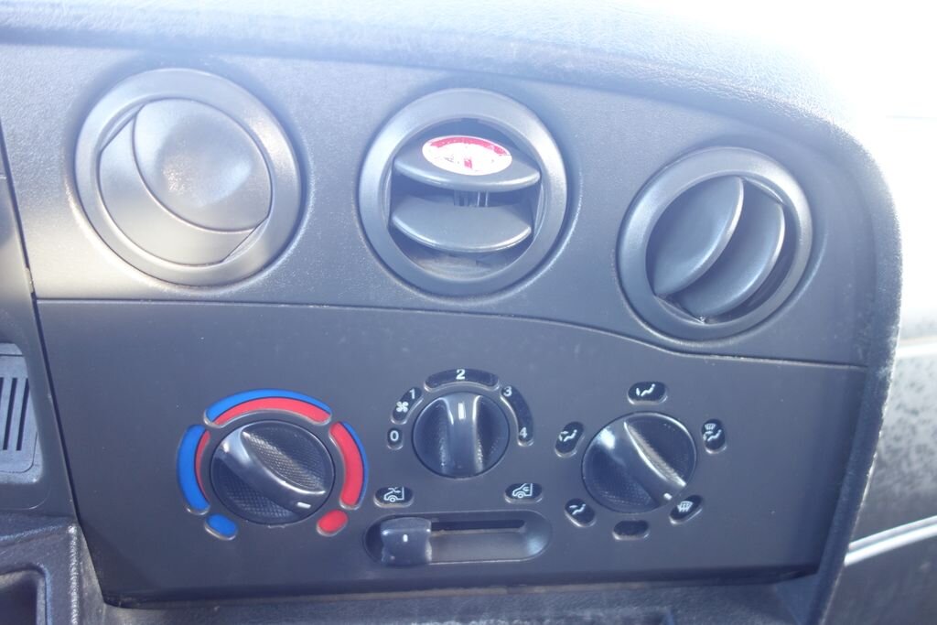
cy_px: 312
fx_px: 729
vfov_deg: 46.4
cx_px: 468
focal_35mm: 28
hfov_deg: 65.5
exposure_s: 1/30
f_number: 1.8
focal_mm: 10.4
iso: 200
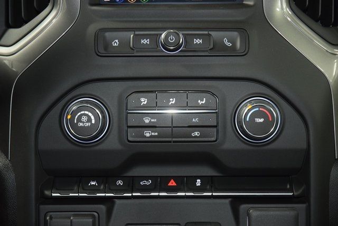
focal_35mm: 90
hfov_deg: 22.6
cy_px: 113
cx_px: 169
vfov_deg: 15.2
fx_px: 845
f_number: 4.5
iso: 2000
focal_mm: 60
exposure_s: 1/25
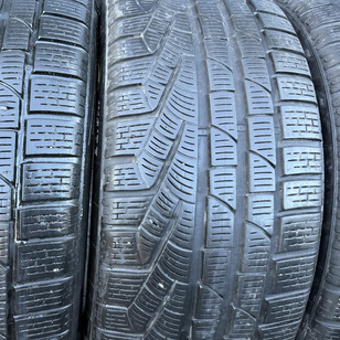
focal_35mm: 31
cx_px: 93
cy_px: 181
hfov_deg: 50.7
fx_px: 344
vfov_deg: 52.5
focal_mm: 6.86
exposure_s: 1/74
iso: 200
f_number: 1.78
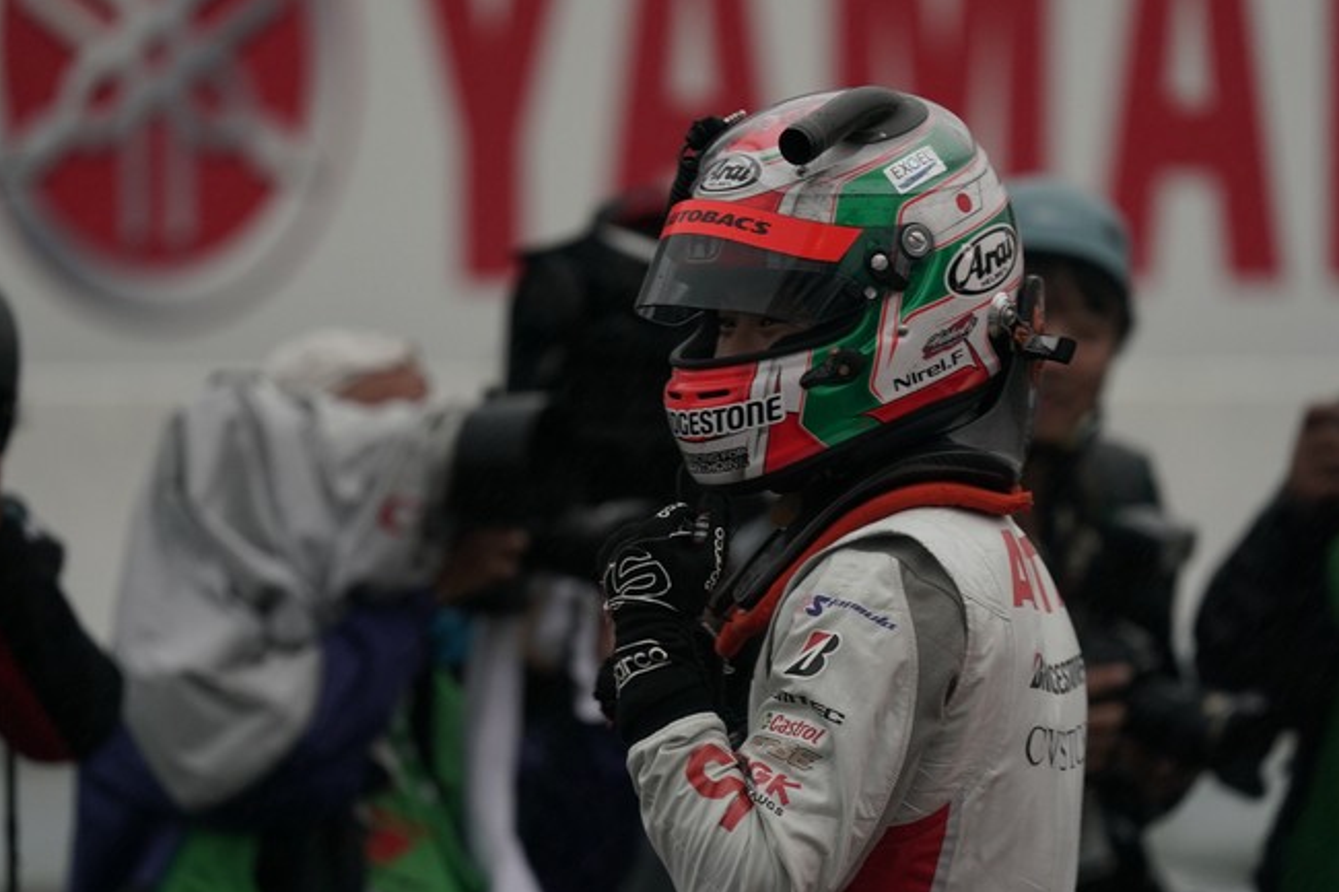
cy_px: 408
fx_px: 24727
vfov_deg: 2.1
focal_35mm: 665
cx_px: 622
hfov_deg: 3.1
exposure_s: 1/200
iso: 1250
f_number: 7.1
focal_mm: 600
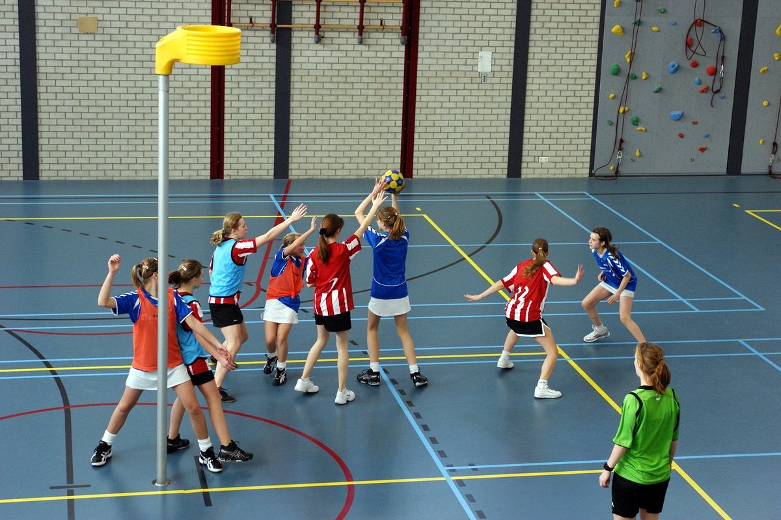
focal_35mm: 68
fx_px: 1464
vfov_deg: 20.1
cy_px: 260
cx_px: 390
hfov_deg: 29.9
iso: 800
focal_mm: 45
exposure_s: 1/200
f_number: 4
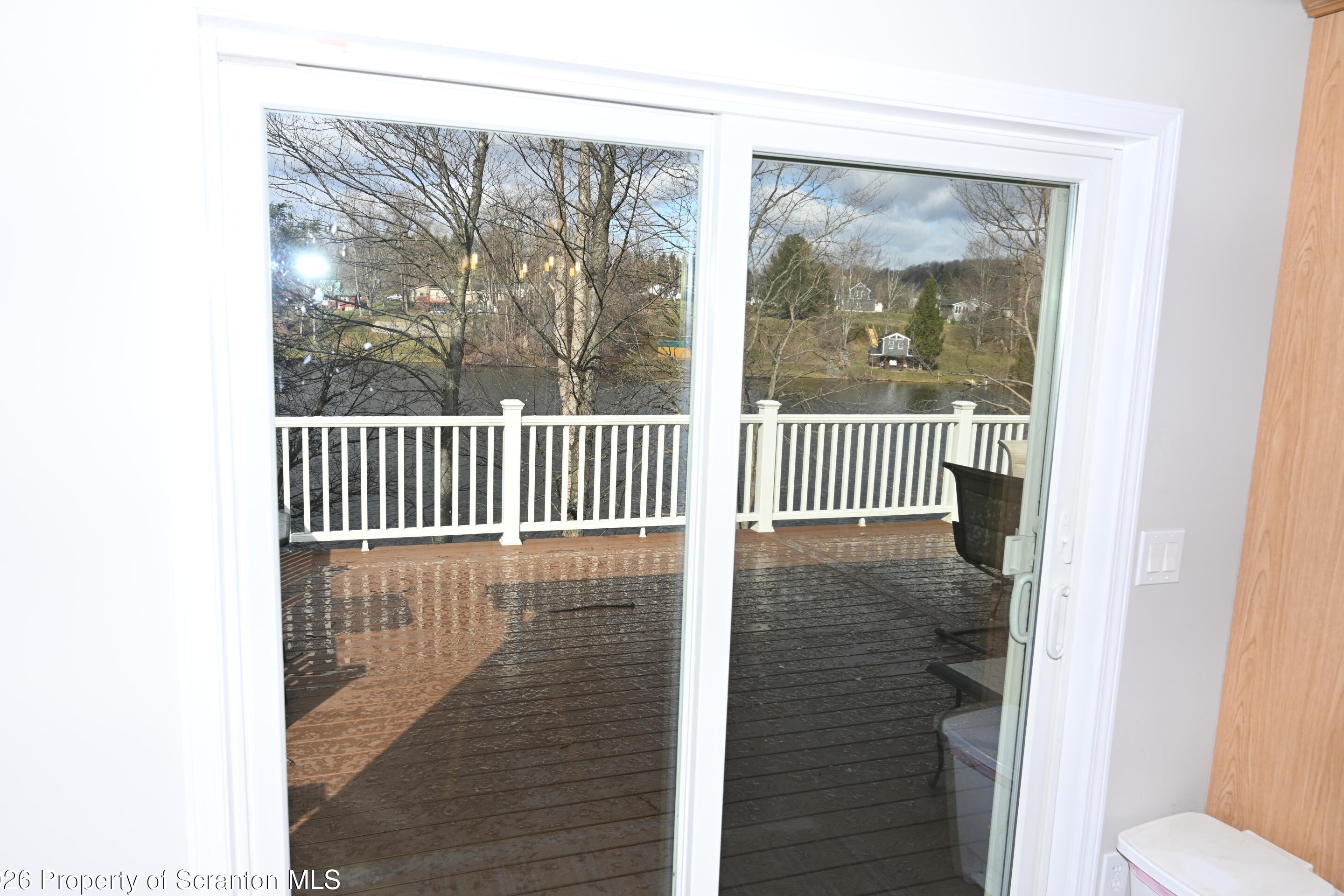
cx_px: 653
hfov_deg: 71.5
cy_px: 456
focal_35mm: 25
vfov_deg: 51.3
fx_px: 933
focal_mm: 24
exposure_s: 1/200
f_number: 7.1
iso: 100
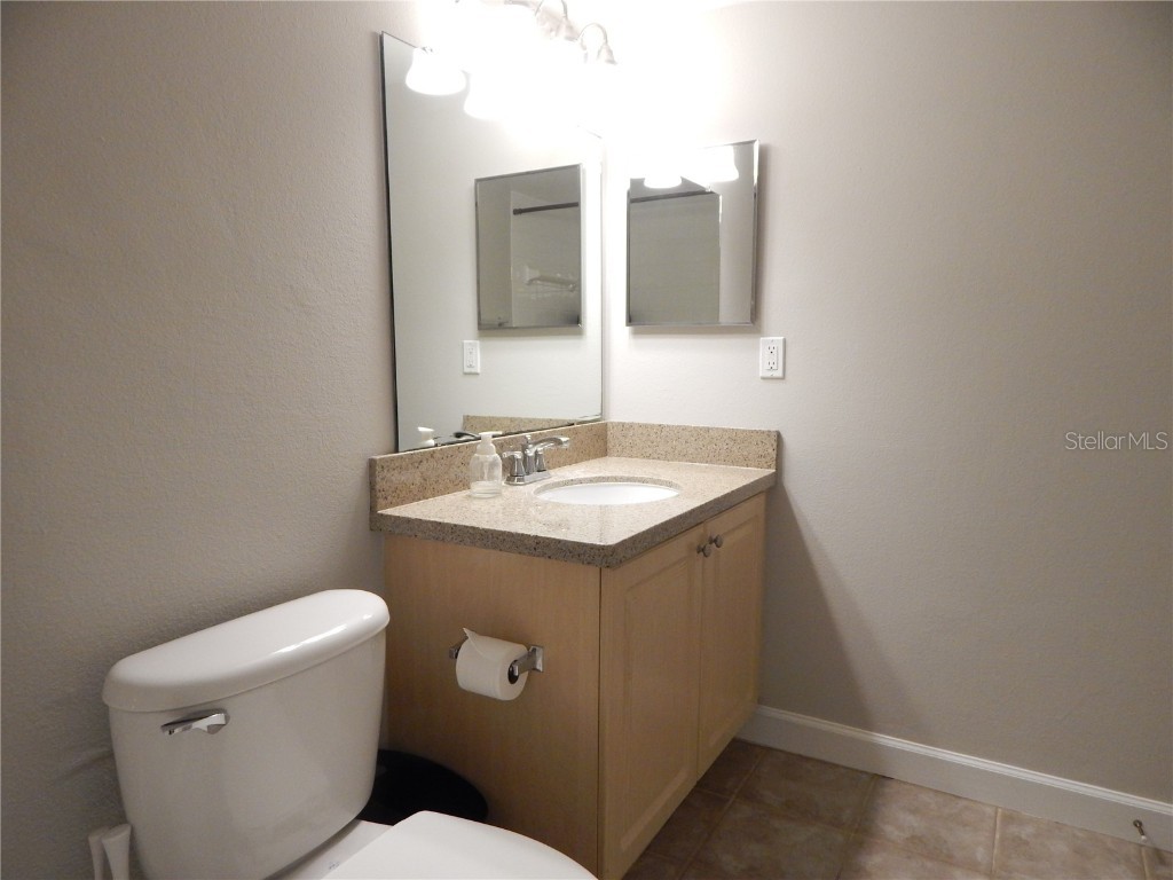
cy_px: 440
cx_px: 586
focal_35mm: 22
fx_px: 745
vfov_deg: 61.1
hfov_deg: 76.4
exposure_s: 1/80
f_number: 3
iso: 400
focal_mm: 4
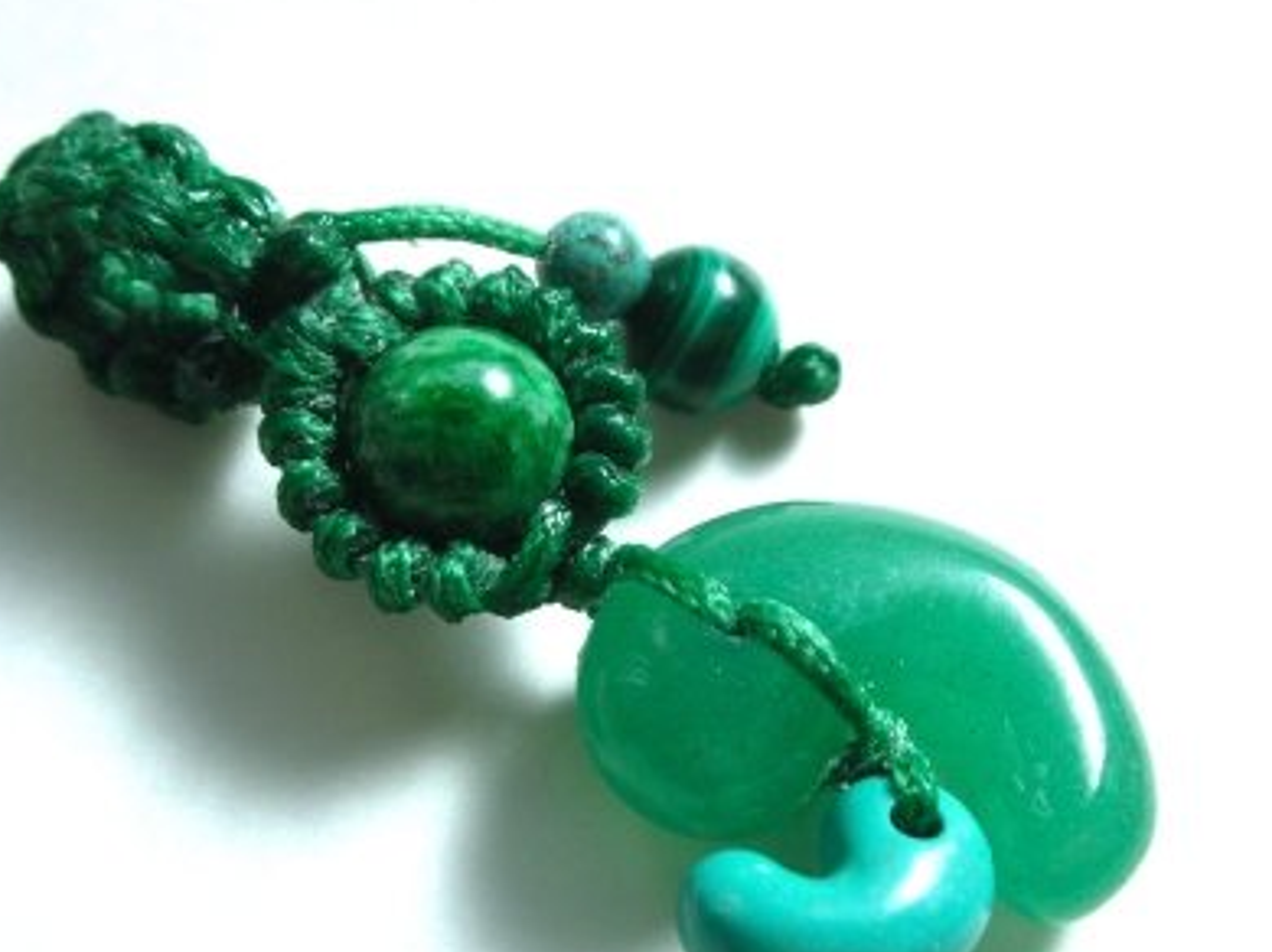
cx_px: 554
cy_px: 536
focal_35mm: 68
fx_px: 2497
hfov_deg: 28.5
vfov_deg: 21.6
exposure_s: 1/154
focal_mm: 8.8
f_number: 10.5
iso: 50
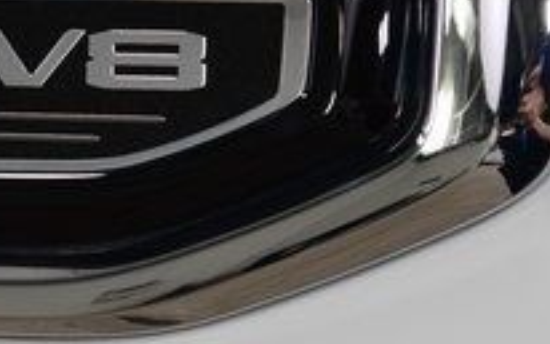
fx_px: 4979
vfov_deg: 4.0
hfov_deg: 6.3
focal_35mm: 332
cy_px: 63
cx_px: -208
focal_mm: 70
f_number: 7.1
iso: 640
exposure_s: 1/30
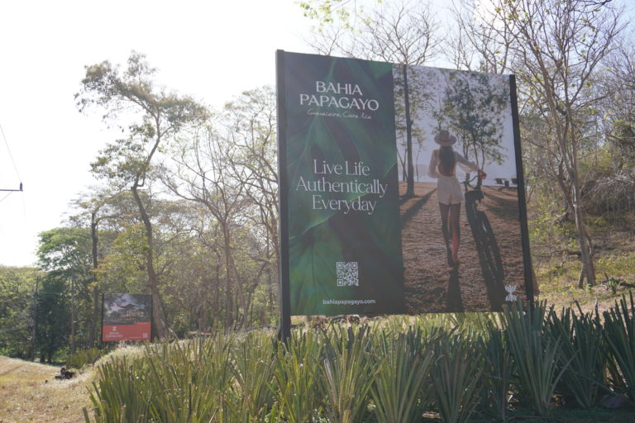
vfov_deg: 33.0
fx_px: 714
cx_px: 318
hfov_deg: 47.9
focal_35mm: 40
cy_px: 212
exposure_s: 1/320
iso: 100
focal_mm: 27
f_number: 5
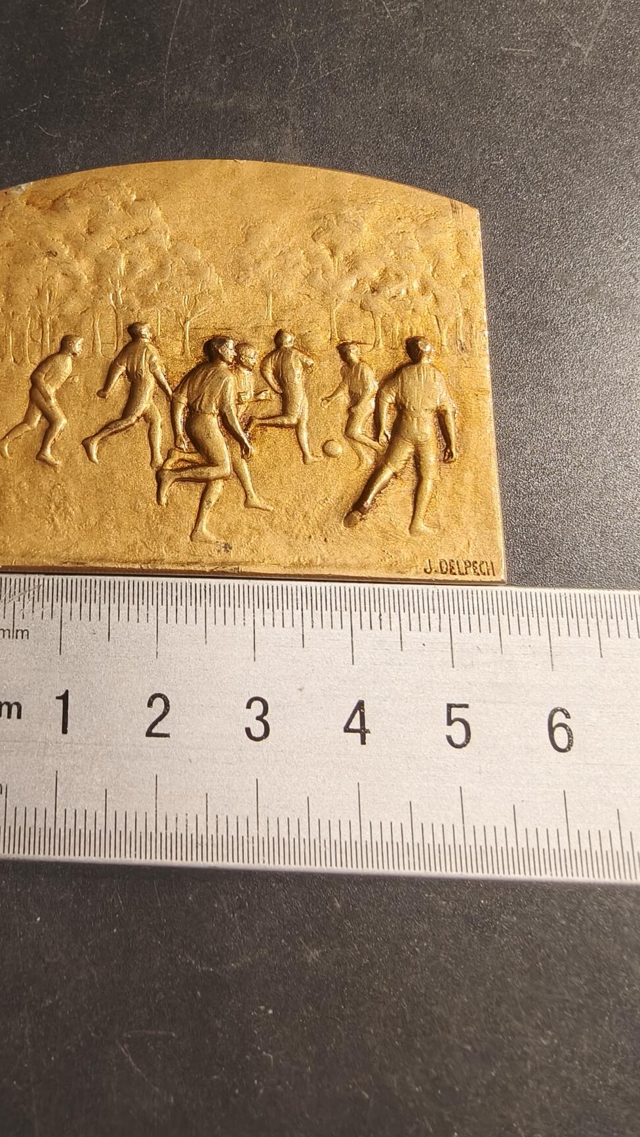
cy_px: 562
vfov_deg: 71.9
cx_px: 245
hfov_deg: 44.1
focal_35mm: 26
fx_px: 784
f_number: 2
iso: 160
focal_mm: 2.32
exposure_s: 1/100
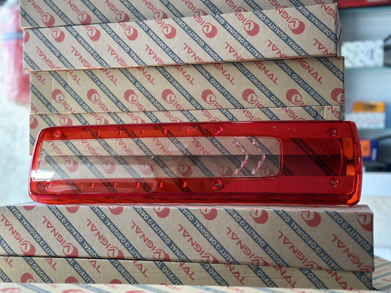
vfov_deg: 30.3
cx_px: 196
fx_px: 542
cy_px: 146
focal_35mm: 48
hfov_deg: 39.7
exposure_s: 1/141
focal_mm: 6.86
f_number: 1.78
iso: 80
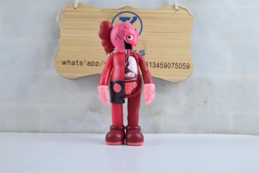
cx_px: 130
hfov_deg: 55.1
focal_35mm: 34
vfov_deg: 38.4
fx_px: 248
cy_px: 86
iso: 100
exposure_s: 1/60
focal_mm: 23
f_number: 4.2
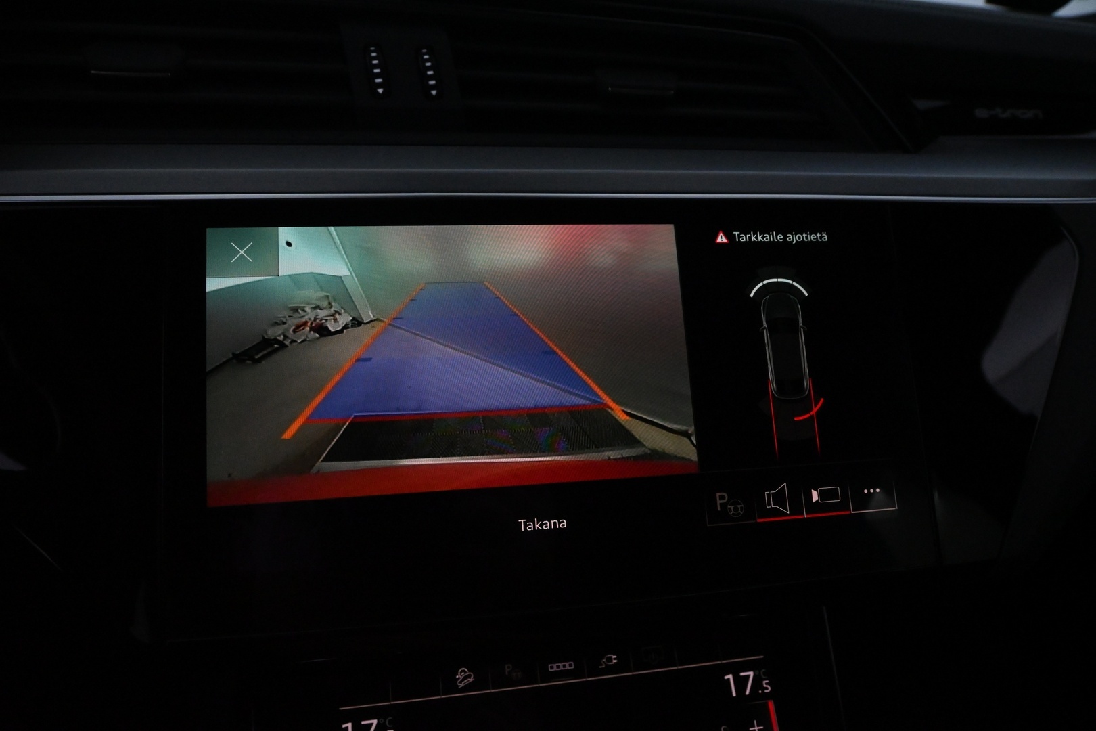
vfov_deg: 47.9
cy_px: 366
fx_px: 822
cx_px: 548
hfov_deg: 67.4
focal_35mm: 27
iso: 5000
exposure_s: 1/200
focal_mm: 18
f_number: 6.3
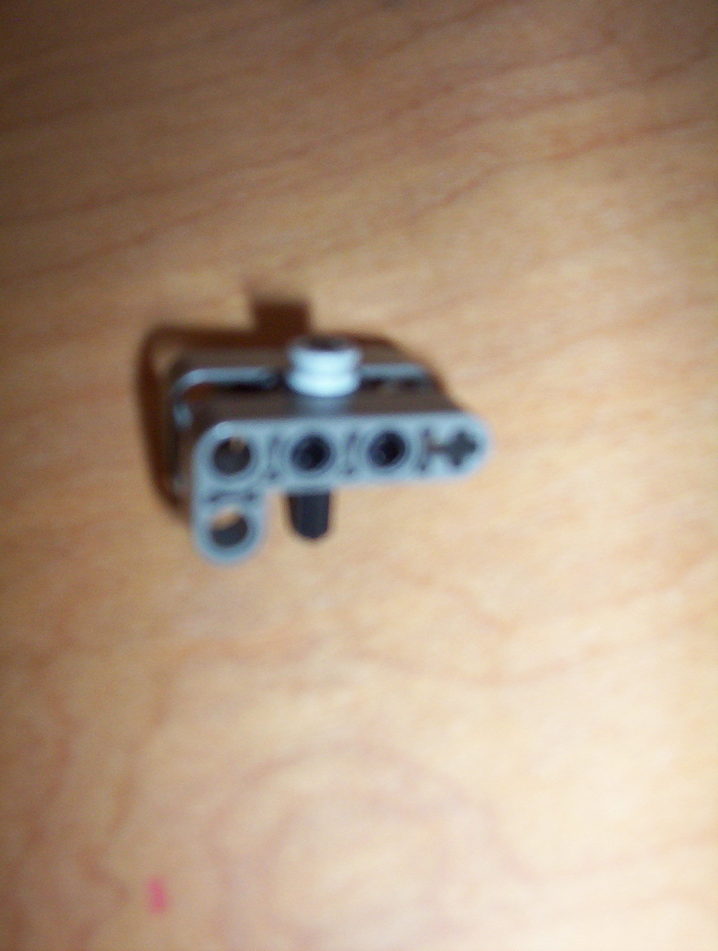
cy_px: 476
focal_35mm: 43
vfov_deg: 43.8
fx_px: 1184
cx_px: 359
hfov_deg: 33.7
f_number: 2.73
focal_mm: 5.77
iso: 140
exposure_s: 1/60
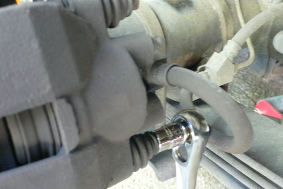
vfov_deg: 34.2
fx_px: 307
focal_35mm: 39
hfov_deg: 49.5
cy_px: 84
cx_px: 150
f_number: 2.8
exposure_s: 1/8
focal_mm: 6.3
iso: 200
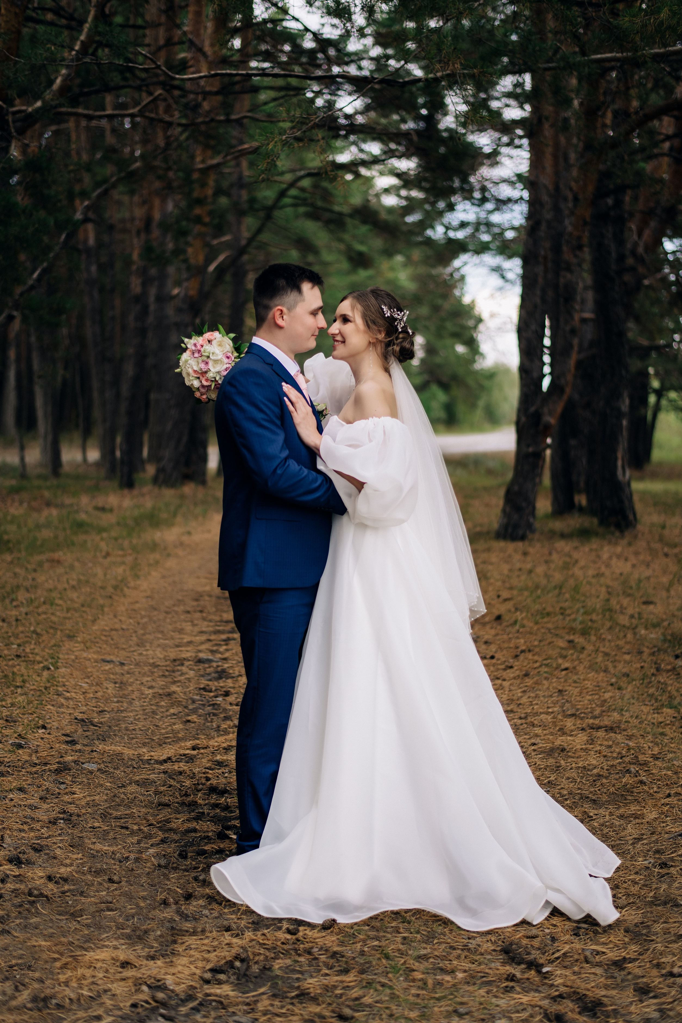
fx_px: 1449
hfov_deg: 26.5
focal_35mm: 51
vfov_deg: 38.9
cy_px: 508
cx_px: 344
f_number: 1.8
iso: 64
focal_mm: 50
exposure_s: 1/400
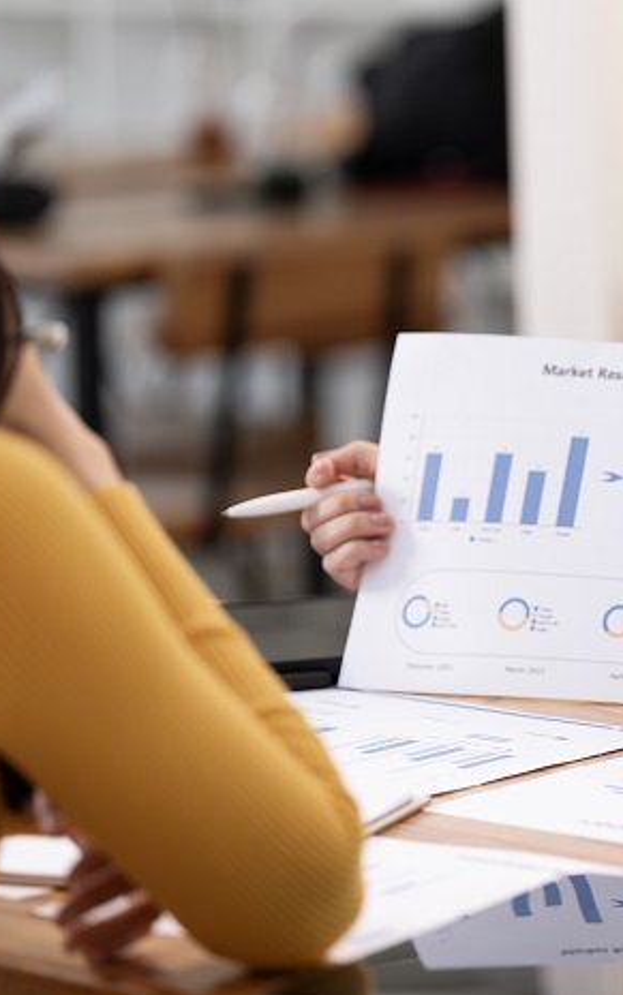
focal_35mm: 192
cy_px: 499
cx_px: 588
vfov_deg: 10.9
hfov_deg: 6.8
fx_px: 5211
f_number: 2.8
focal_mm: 125
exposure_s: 1/125
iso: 200
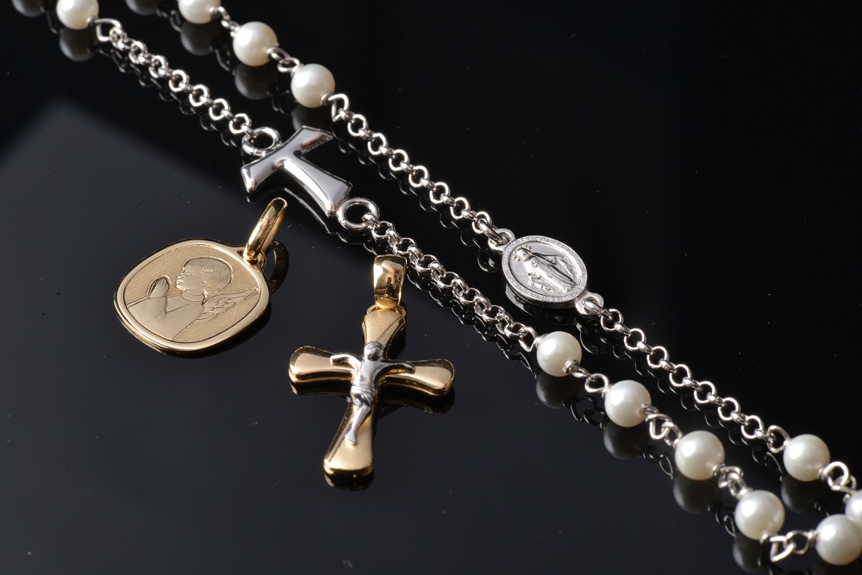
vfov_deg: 13.0
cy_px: 288
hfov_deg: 19.5
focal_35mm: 105
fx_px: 2514
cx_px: 431
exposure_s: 1/125
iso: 100
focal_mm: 105
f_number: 29
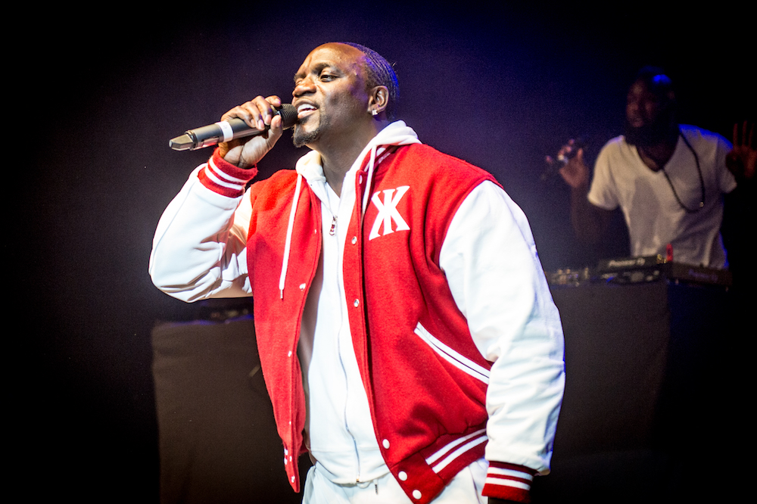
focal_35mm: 70
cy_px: 252
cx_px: 378
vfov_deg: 19.4
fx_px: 1471
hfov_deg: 28.9
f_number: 3.2
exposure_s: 1/1250
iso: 1250
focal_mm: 70
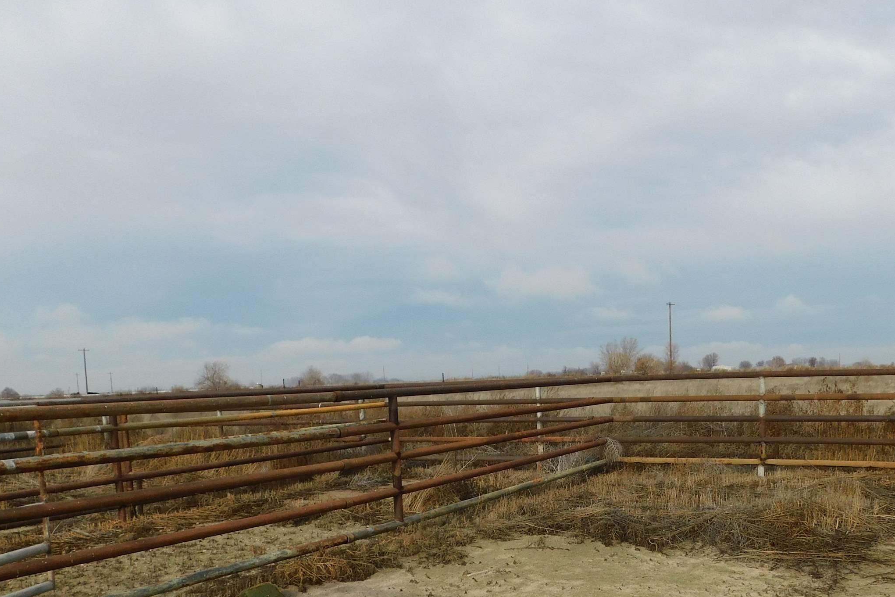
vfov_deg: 35.6
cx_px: 550
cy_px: 481
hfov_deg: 52.6
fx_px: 895
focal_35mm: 36
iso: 125
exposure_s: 1/400
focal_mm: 4
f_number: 6
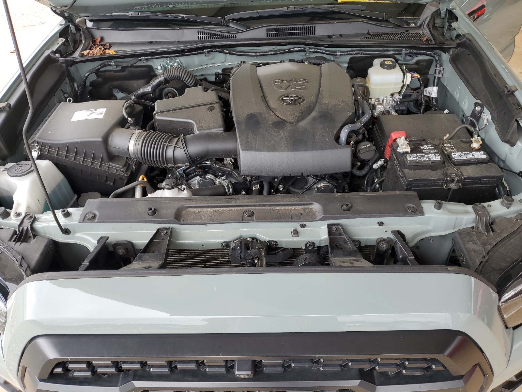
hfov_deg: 67.3
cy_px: 196
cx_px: 261
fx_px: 392
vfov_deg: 53.1
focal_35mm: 26
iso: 50
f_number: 1.5
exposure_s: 1/435
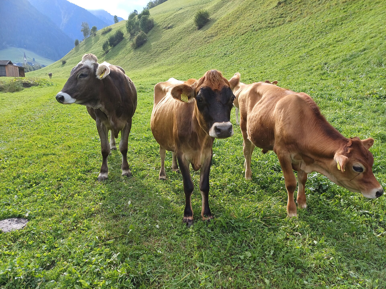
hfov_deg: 69.4
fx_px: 279
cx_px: 193
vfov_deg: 54.9
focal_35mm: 25
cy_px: 144
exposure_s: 1/296
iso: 50
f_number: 1.8
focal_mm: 4.65
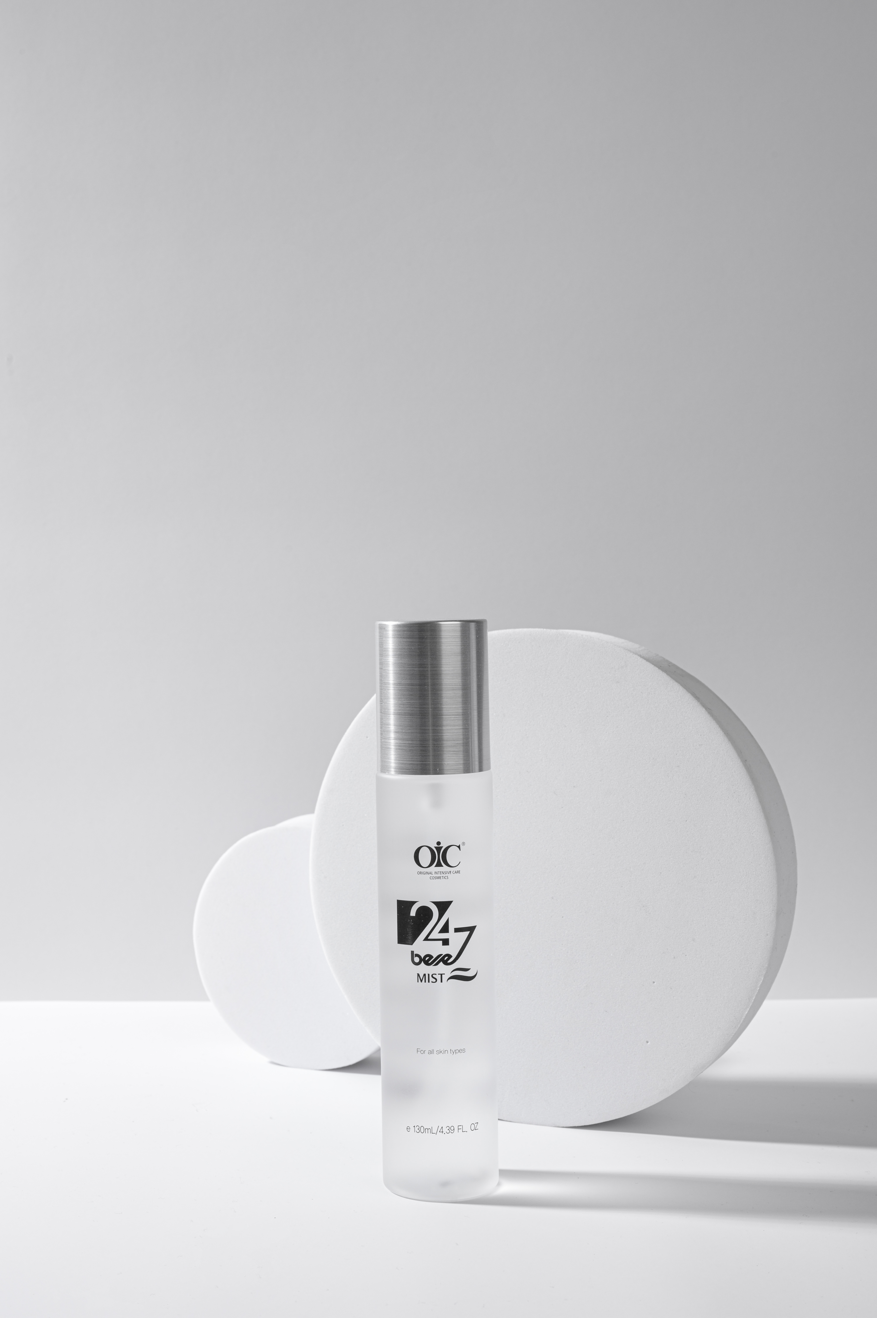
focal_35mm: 52
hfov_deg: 26.0
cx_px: 438
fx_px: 1903
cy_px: 659
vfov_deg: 38.2
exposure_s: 1/100
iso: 400
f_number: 14
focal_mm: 52
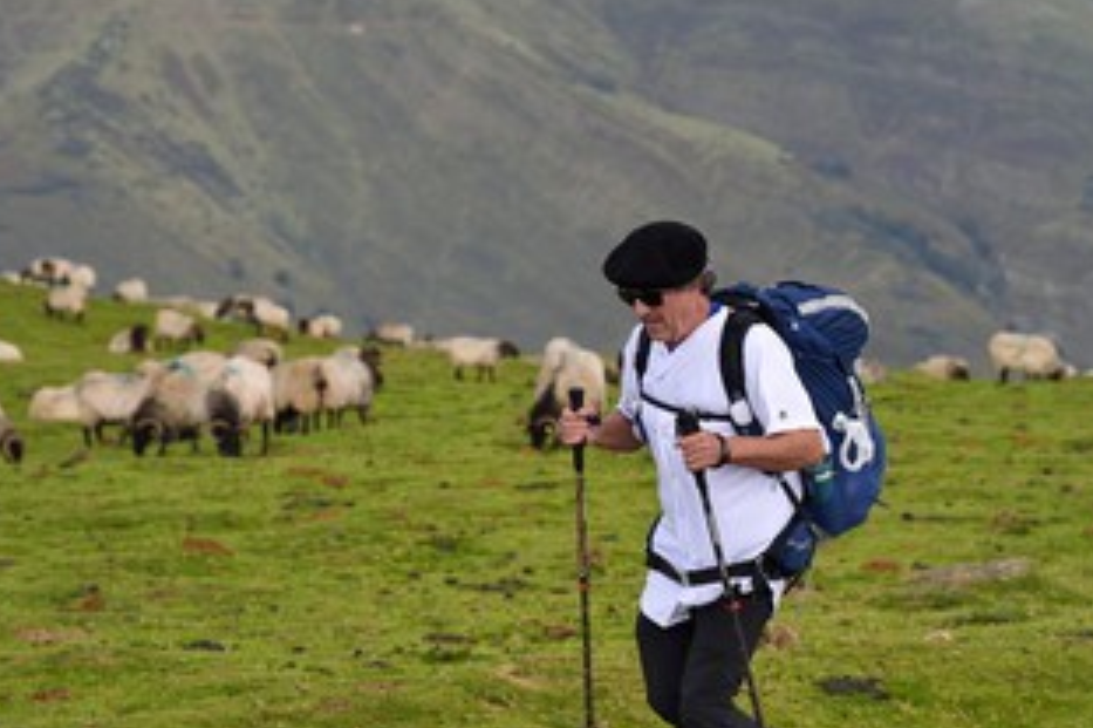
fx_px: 5007
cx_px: 527
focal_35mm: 165
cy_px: 464
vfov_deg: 8.3
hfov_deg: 12.5
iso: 200
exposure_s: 1/400
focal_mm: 122
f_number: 7.1
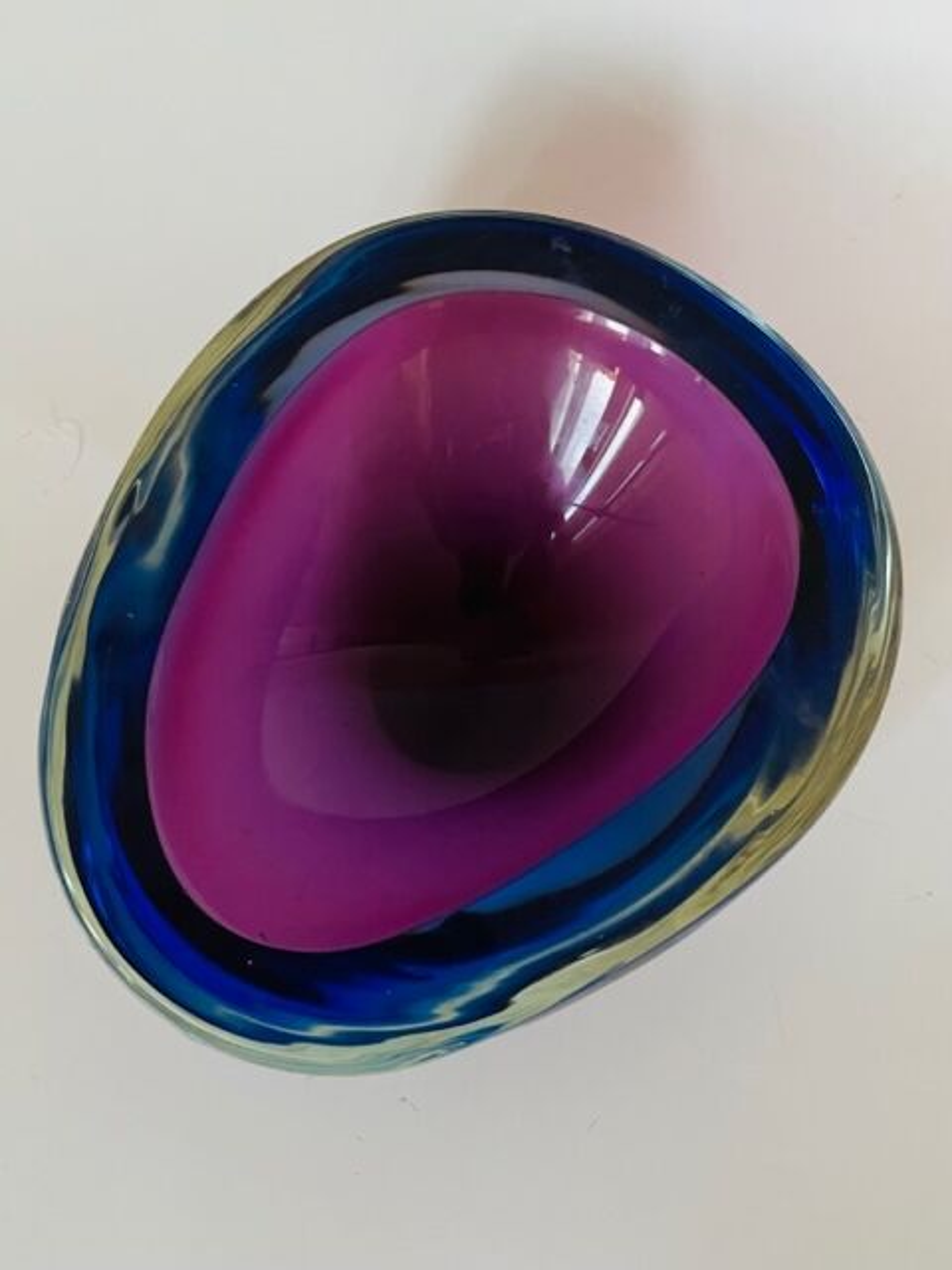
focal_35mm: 26
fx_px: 953
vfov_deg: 67.3
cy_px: 635
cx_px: 476
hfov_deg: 53.1
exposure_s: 1/49
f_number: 1.6
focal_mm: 4.2
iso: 500
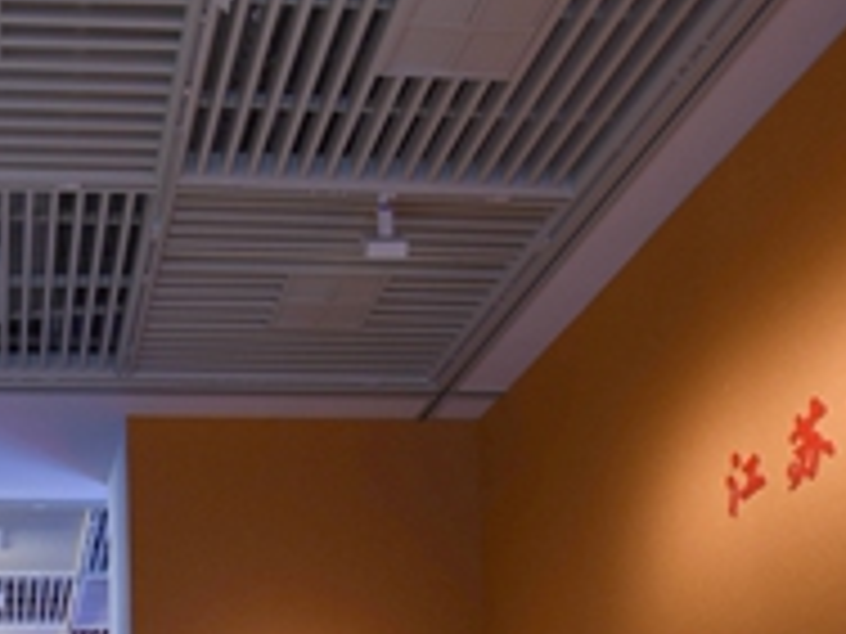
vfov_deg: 24.7
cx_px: 90
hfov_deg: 36.6
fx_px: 1198
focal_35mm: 49
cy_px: 881
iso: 400
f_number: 2.8
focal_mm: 16
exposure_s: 1/40
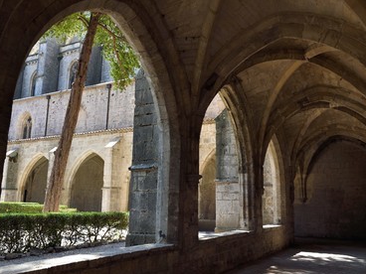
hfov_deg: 53.9
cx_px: 201
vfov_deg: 41.8
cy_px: 138
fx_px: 359
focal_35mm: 34
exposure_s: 1/250
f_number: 11
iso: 400
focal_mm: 31
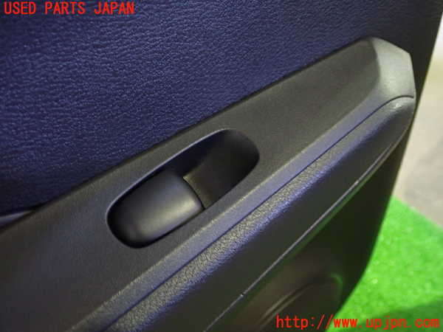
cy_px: 166
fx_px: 461
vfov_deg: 39.7
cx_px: 222
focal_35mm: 36
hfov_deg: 51.4
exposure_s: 1/10
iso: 800
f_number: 2.5
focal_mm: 6.37
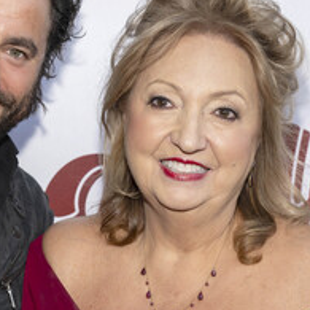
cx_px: 85
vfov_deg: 17.1
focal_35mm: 102
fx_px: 1033
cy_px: 134
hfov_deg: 17.0
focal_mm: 52
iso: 400
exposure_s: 1/200
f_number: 5.6
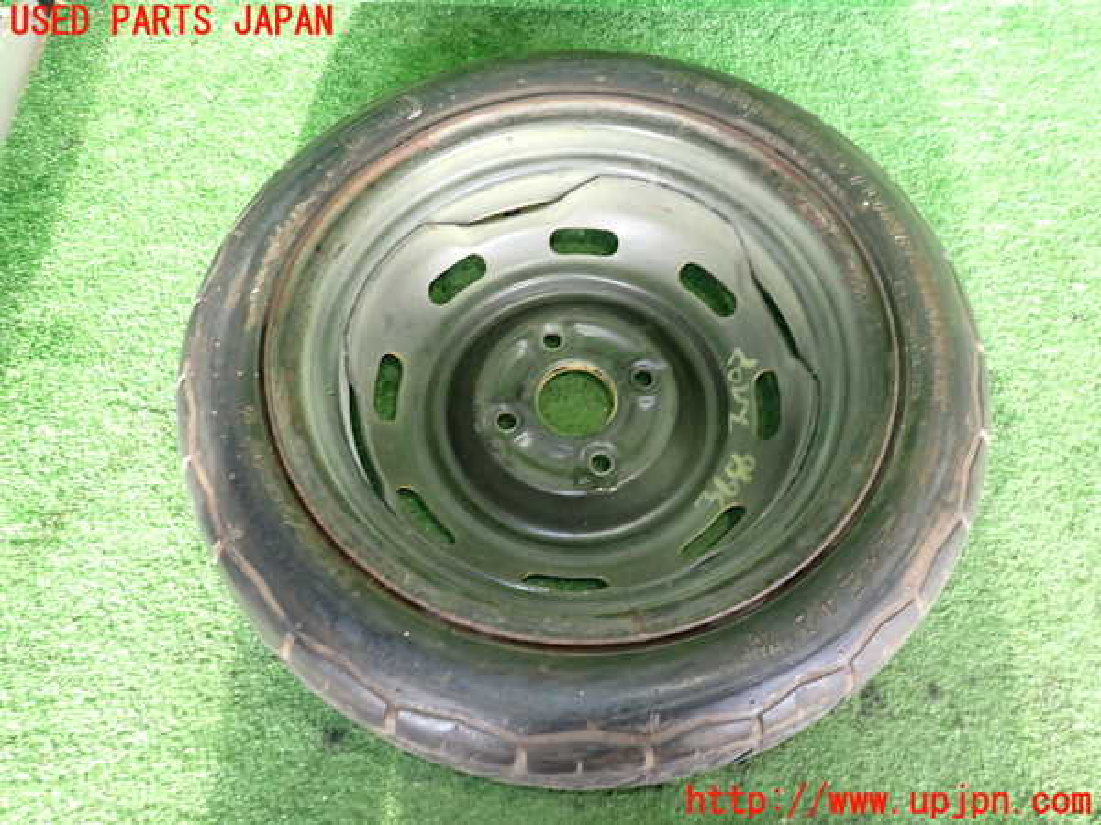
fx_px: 795
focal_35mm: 25
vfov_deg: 54.9
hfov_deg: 69.4
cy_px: 412
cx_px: 550
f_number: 2
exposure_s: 1/30
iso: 320
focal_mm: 4.5
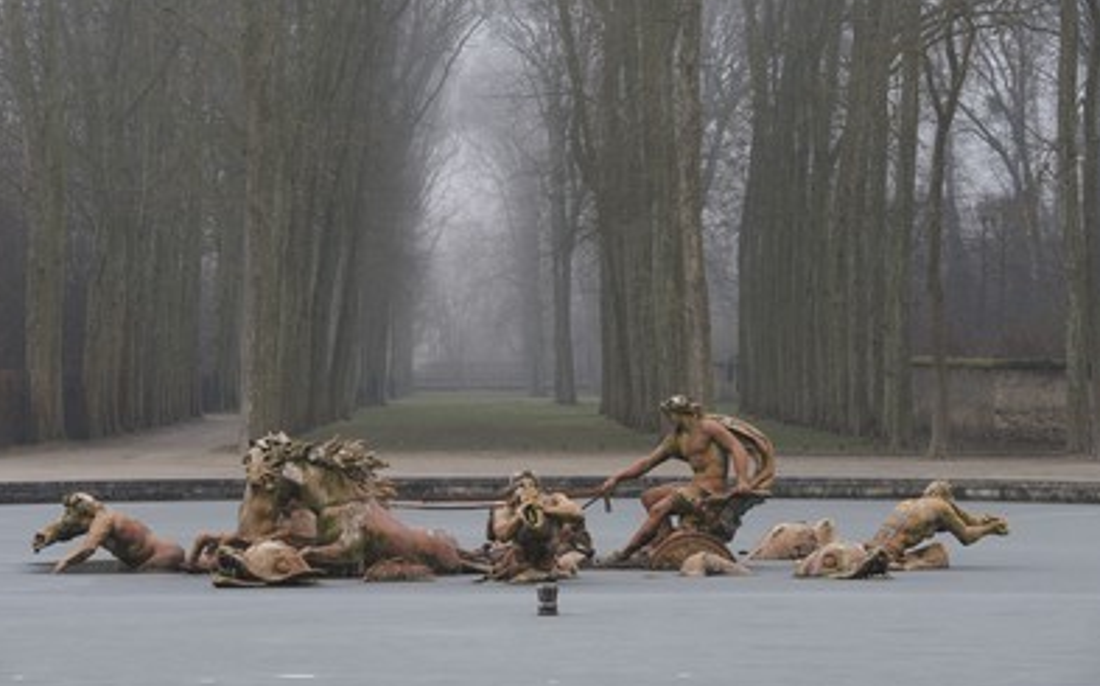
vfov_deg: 9.2
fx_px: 4254
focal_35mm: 142
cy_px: 314
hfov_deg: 14.7
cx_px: 522
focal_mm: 130
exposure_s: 1/160
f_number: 7.1
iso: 800
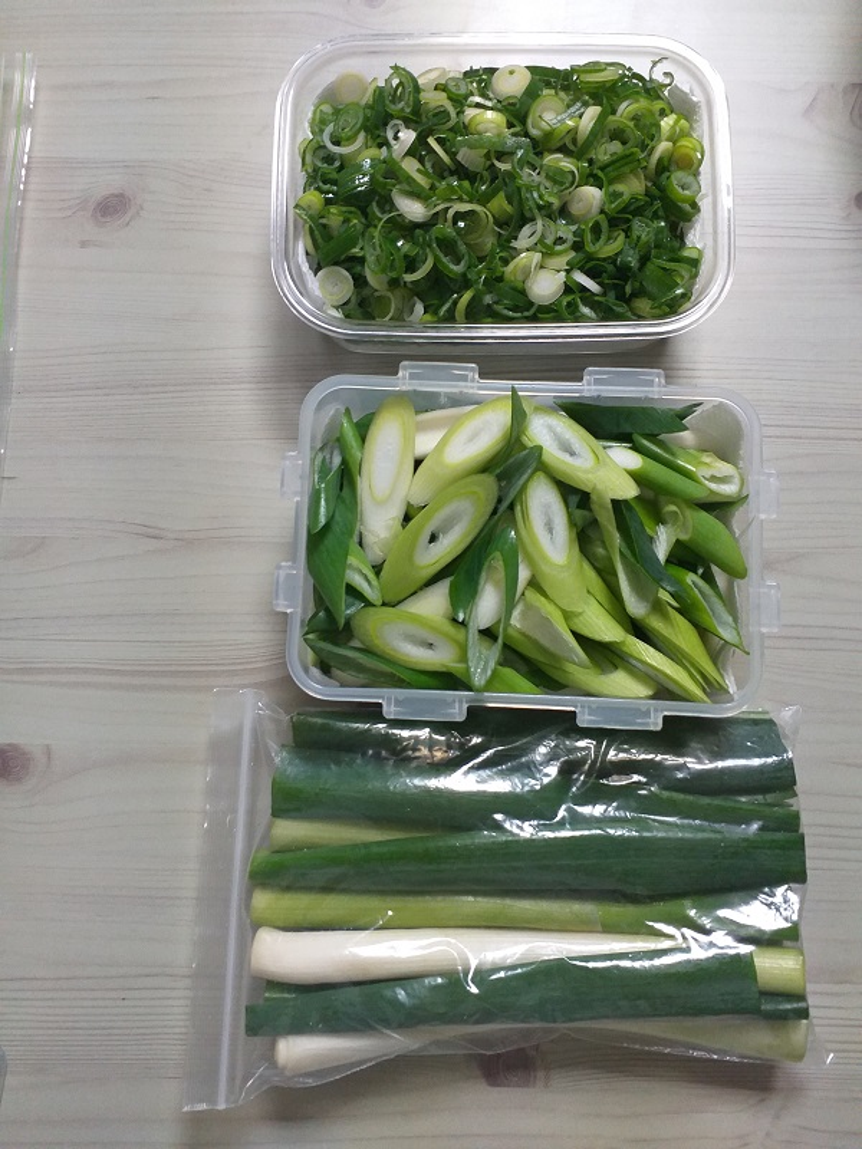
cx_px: 431
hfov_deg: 53.1
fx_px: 863
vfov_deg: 67.3
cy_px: 574
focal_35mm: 26
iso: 160
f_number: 1.9
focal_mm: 3.6
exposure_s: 1/50
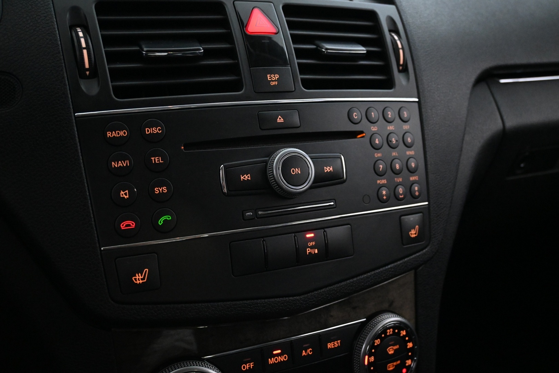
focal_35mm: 38
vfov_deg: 35.5
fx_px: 582
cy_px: 186
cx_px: 280
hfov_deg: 51.3
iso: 5600
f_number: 4.2
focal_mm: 25
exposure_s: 1/40
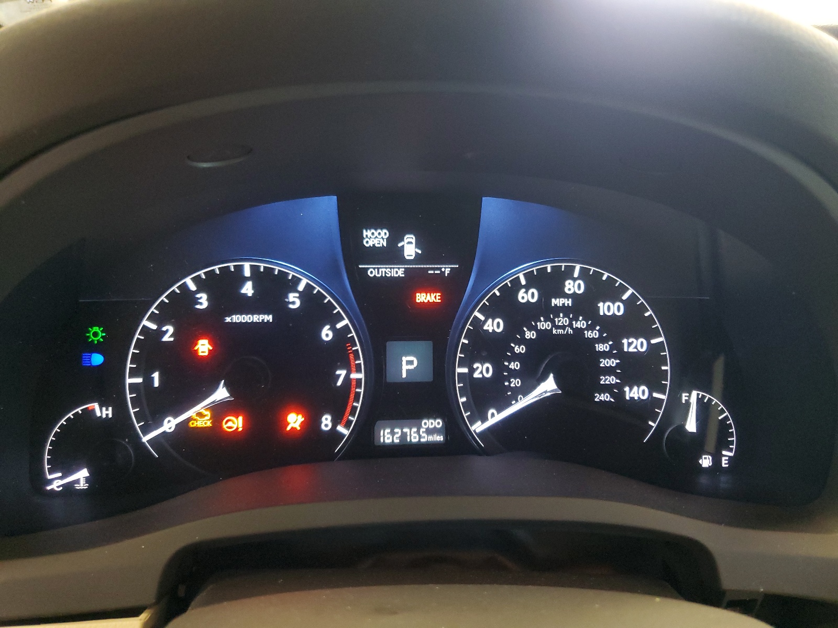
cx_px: 419
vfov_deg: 53.1
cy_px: 314
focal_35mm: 26
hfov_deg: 67.3
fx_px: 629
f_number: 1.5
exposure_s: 1/17
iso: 301
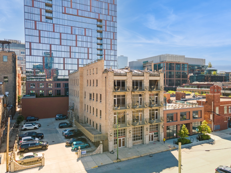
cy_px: 86
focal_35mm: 24
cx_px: 116
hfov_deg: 71.6
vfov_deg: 56.8
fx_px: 160
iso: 100
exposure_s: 1/80
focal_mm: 4.5
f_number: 2.8
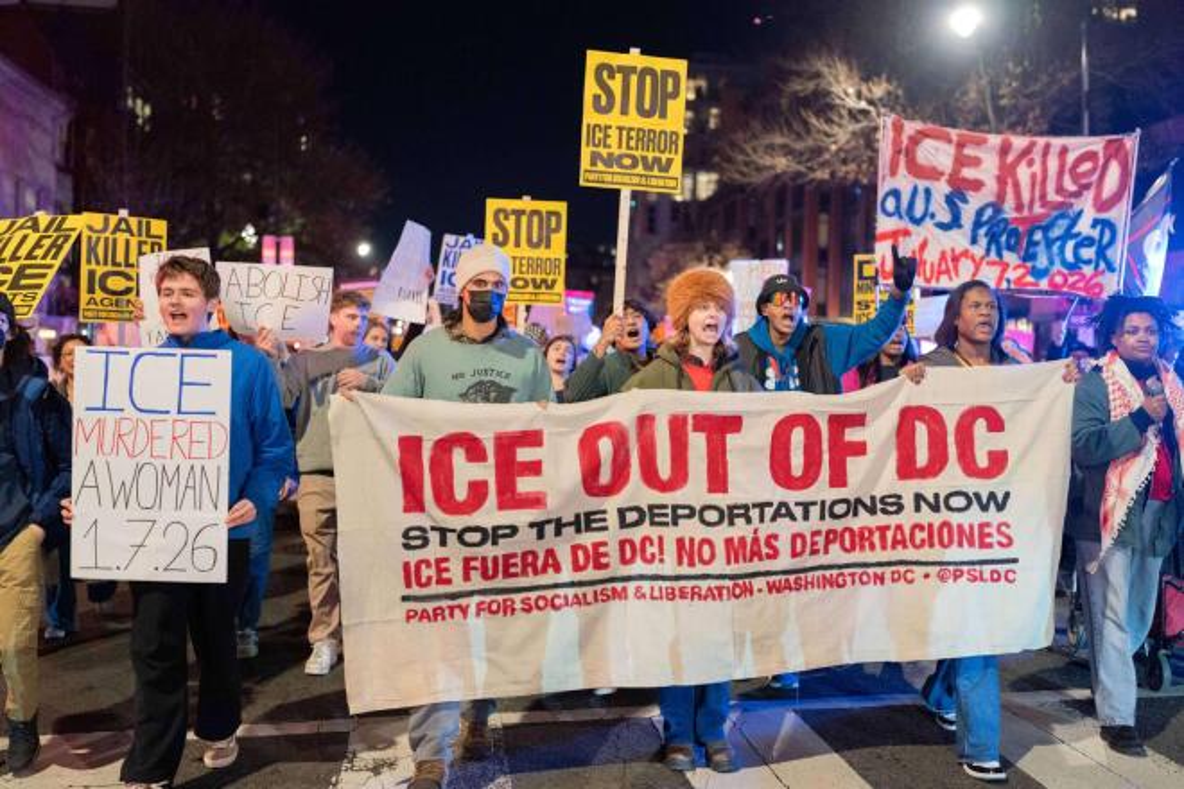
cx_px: 592
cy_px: 394
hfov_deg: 54.4
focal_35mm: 35
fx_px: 1151
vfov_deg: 37.9
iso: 6400
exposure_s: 1/320
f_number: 1.4
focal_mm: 35
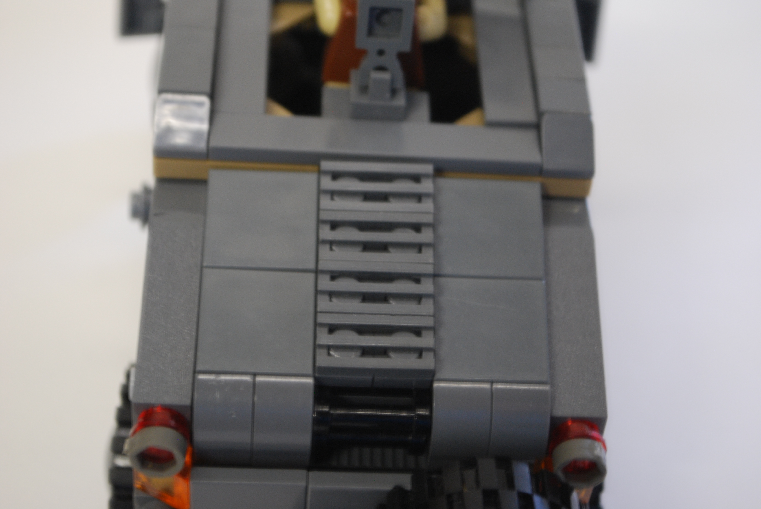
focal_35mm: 82
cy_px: 254
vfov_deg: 16.6
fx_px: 1746
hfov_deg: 24.6
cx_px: 380
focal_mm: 55
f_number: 5.6
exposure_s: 1/2.5
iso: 400
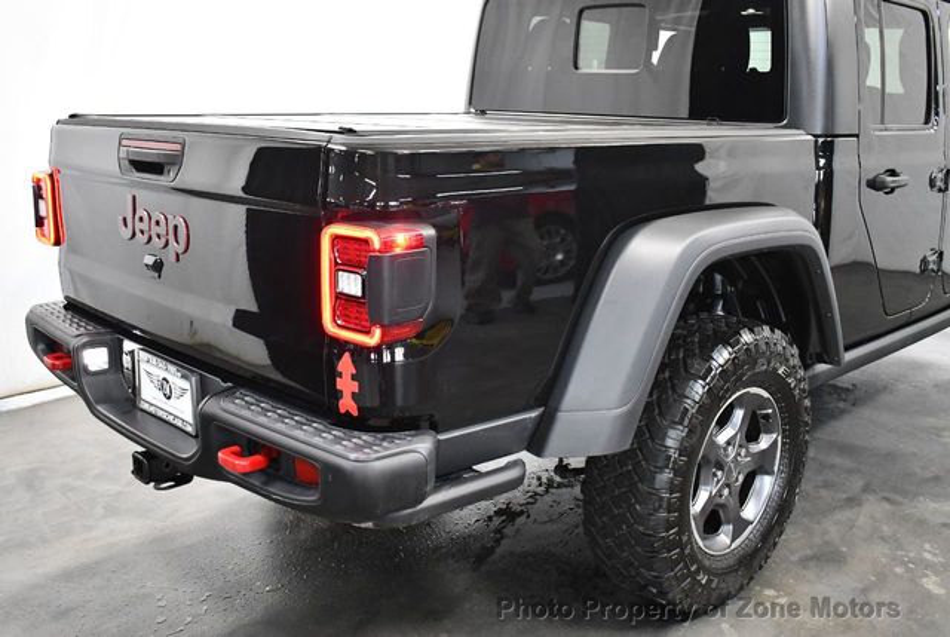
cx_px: 475
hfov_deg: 53.1
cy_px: 318
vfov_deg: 37.0
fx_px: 952
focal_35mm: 36
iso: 2200
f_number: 3.5
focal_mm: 18
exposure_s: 1/125
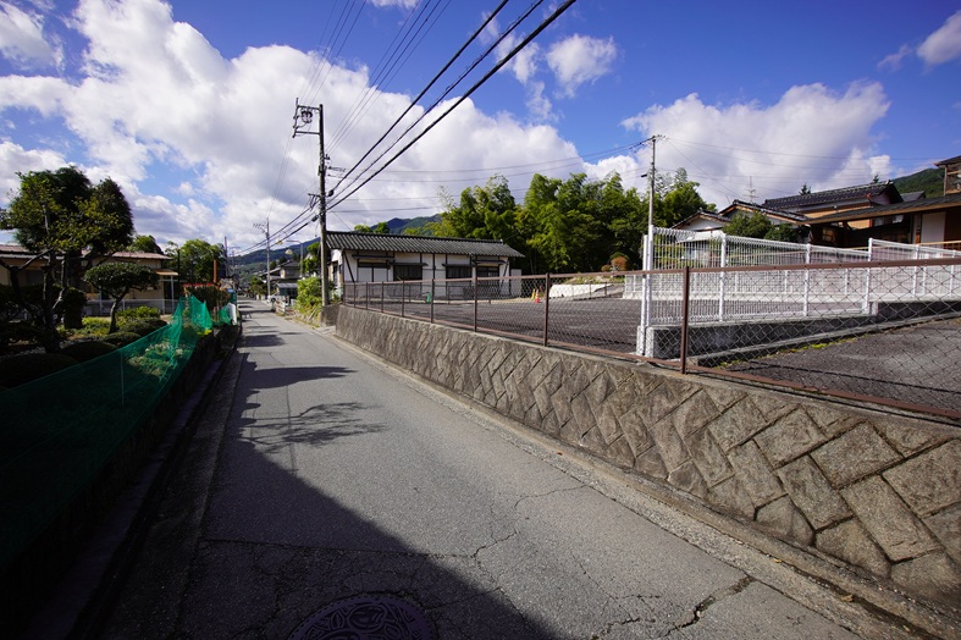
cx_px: 480
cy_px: 320
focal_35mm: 15
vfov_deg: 77.3
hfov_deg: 100.4
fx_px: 400
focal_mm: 10
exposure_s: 1/160
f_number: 10
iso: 100
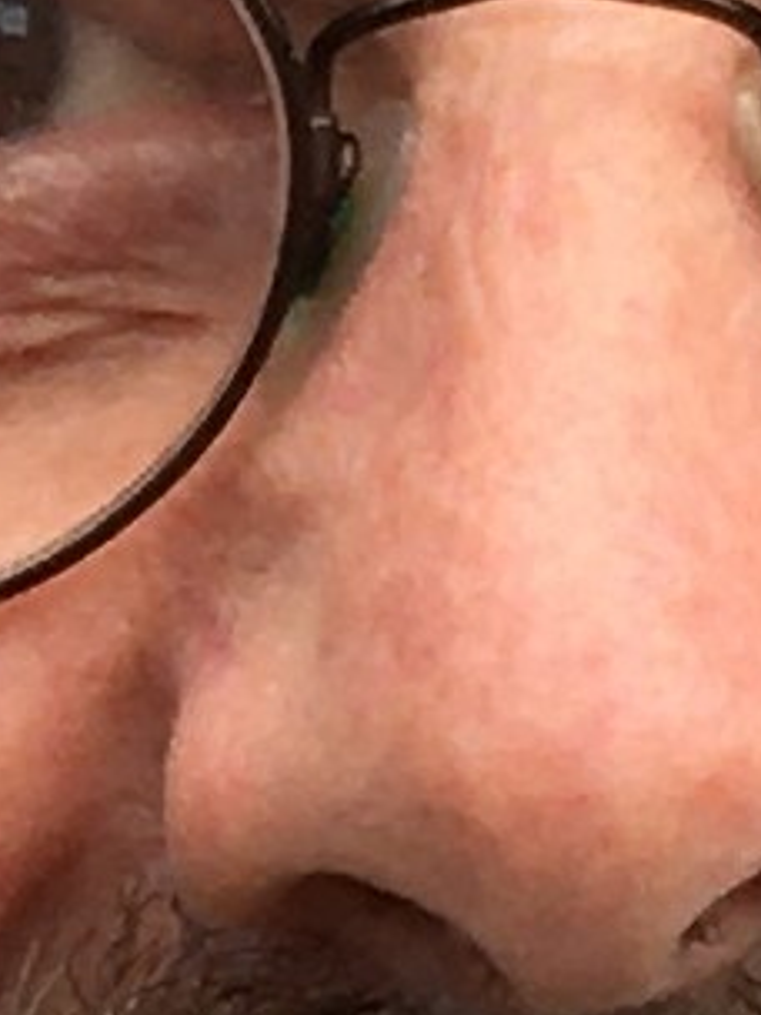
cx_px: 546
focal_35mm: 172
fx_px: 5042
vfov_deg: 11.5
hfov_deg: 8.6
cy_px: 464
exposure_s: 1/409
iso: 25
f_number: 2.2
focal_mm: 4.15
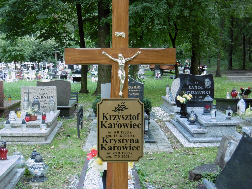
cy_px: 97
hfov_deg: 36.2
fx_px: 386
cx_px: 124
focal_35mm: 53
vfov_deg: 27.5
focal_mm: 9.2
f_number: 4
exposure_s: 1/60
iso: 320
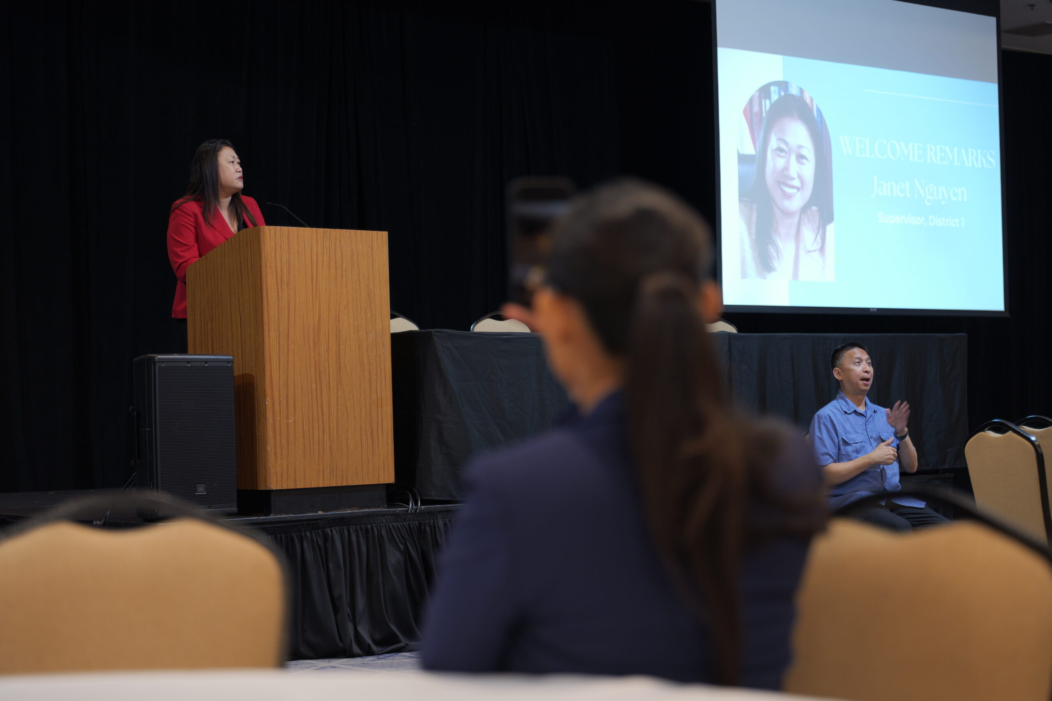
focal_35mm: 70
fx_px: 2046
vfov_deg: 19.5
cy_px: 350
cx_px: 526
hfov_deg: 28.8
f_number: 2.8
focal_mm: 70
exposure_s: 1/50
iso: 500
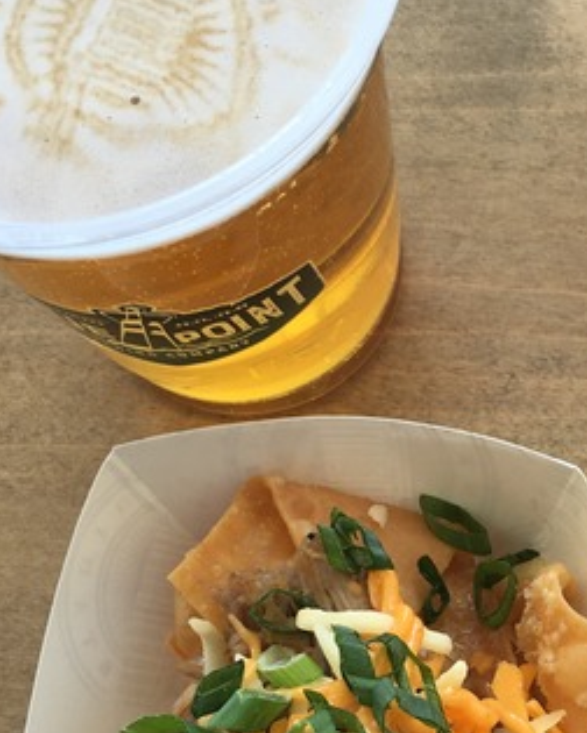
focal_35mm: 70
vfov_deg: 26.7
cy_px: 562
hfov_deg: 21.1
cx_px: 599
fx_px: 1520
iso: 25
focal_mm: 4.15
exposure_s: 1/128
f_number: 2.2
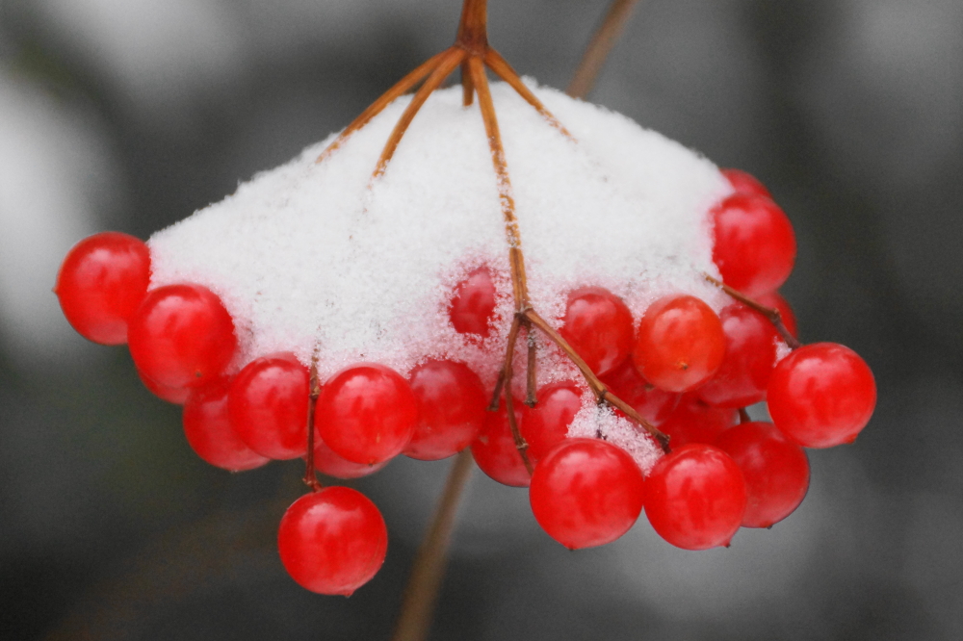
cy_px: 320
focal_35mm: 375
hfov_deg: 5.5
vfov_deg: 3.7
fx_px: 10027
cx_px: 482
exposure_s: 1/400
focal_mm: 250
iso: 1250
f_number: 6.3
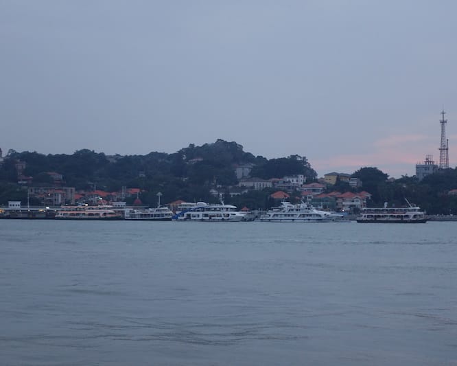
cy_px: 183
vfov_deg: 19.4
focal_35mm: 79
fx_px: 1069
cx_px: 187
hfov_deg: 24.1
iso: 400
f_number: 2.8
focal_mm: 25.7
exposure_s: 1/80
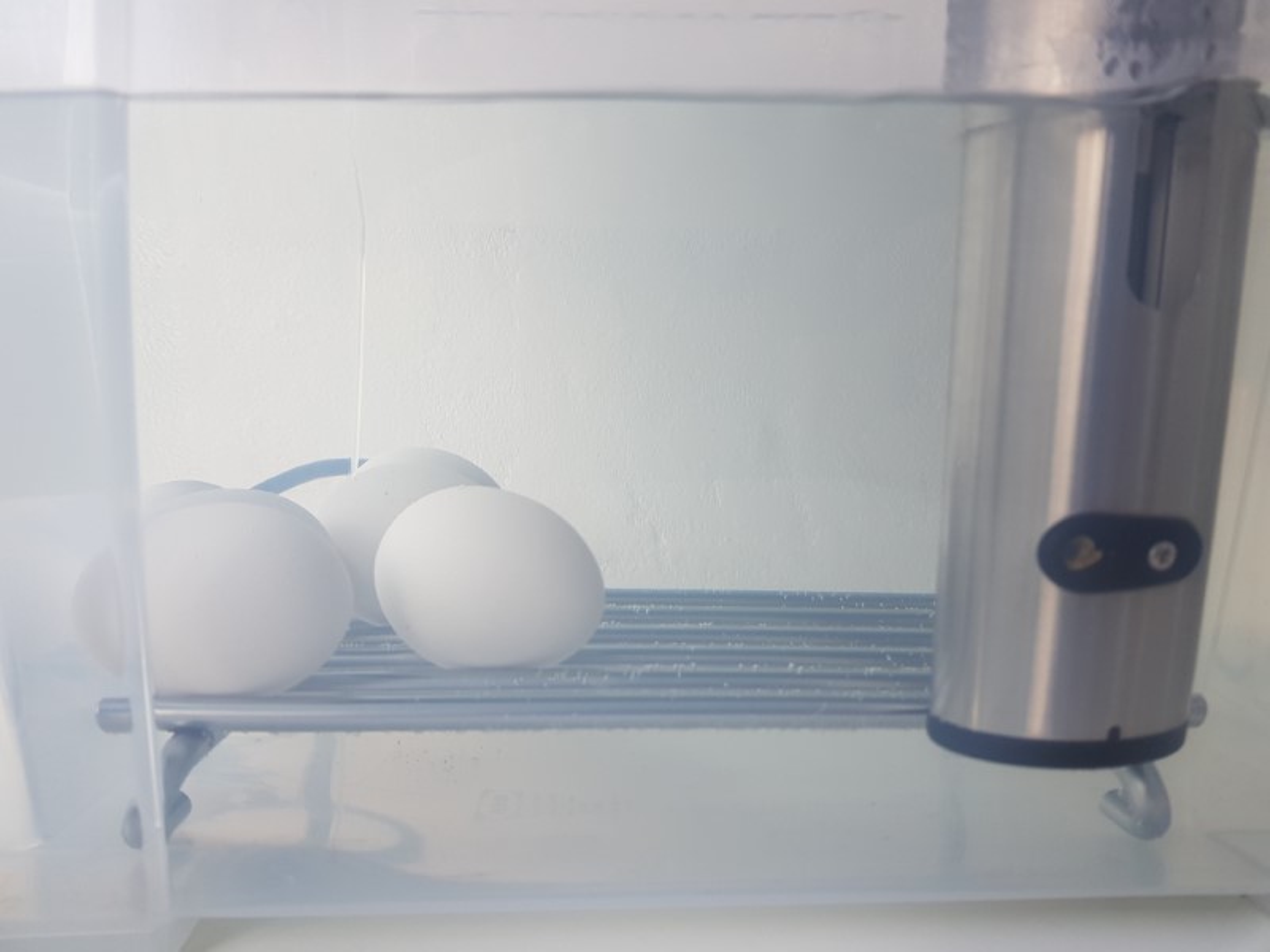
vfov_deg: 53.1
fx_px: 954
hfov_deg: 67.3
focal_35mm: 26
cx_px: 635
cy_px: 476
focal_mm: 4.2
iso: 64
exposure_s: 1/100
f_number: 1.7
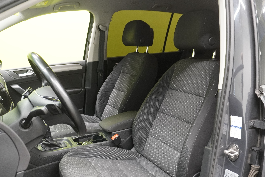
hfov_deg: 58.7
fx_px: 236
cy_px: 111
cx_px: 133
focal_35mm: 32
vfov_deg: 40.8
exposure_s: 1/30
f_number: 3.5
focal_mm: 16
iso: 2000
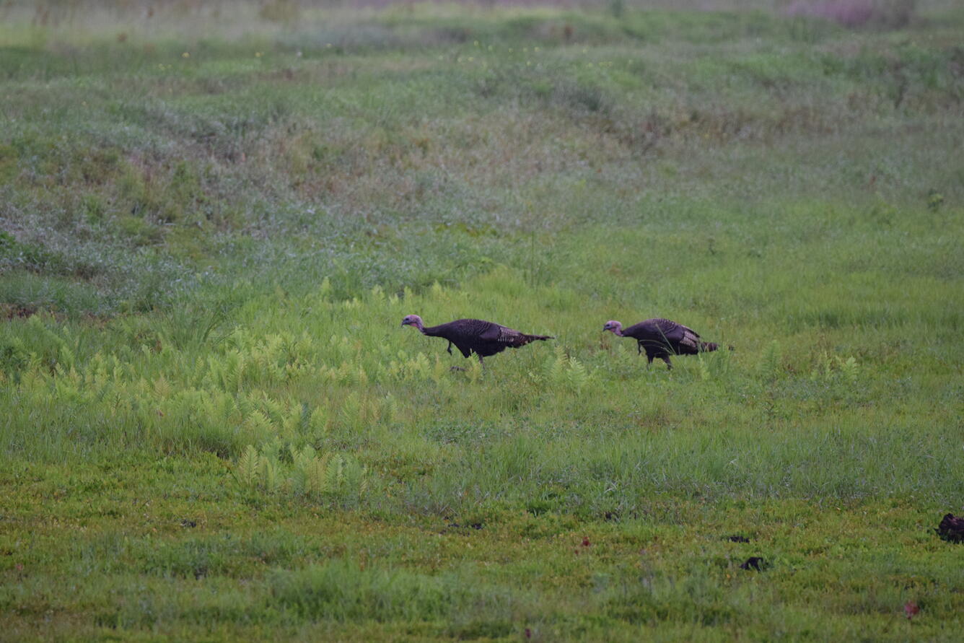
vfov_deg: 2.3
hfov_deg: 3.4
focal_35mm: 600
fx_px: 16067
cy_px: 322
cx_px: 482
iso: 1600
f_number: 5.6
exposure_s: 1/640
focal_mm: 400
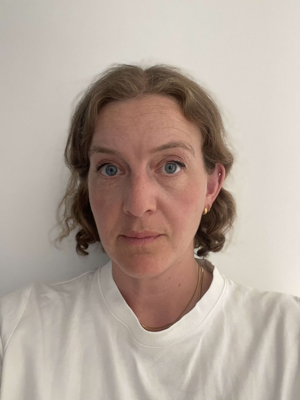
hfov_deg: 46.8
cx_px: 150
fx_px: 347
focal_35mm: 30
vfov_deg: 60.0
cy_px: 200
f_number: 2.2
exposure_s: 1/60
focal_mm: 2.71
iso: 320
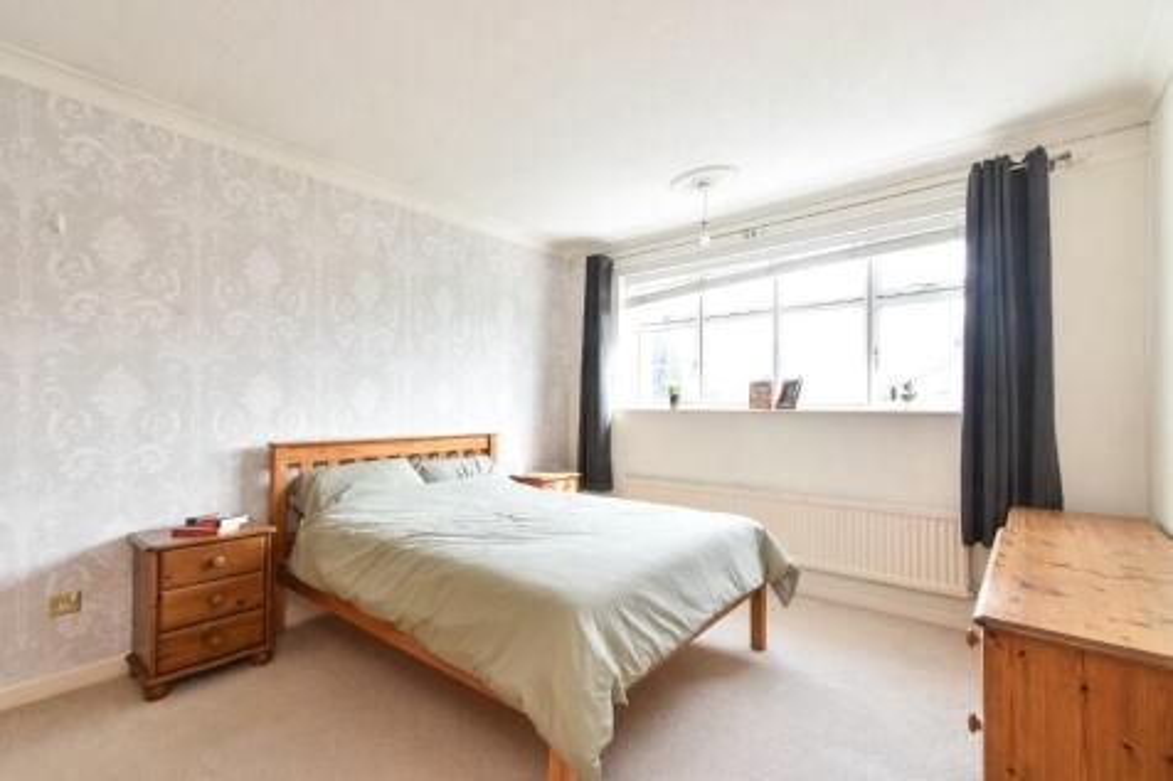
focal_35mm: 15
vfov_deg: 77.3
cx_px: 586
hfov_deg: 100.4
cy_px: 390
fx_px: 489
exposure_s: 1/13
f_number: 9
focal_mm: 10
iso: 200
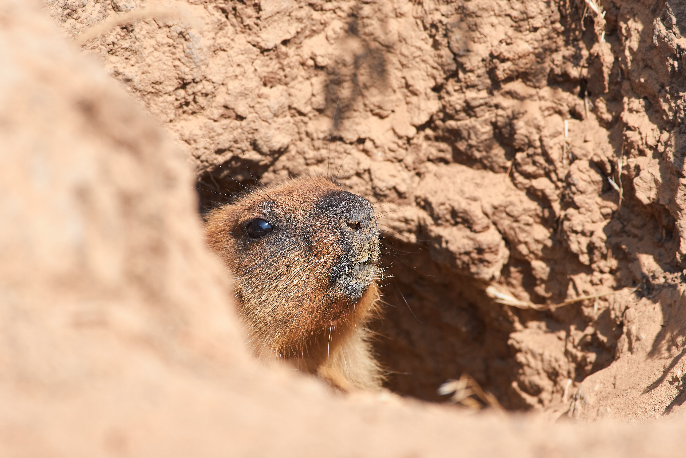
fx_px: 8574
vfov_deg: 3.1
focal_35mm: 450
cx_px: 343
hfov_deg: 4.6
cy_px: 229
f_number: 8
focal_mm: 300
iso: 320
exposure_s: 1/800
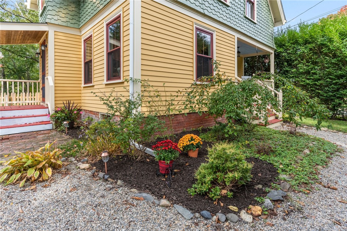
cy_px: 116
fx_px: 183
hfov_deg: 86.9
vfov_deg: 64.5
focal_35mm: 19
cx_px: 174
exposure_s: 1/500
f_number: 7.1
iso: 640
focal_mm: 19
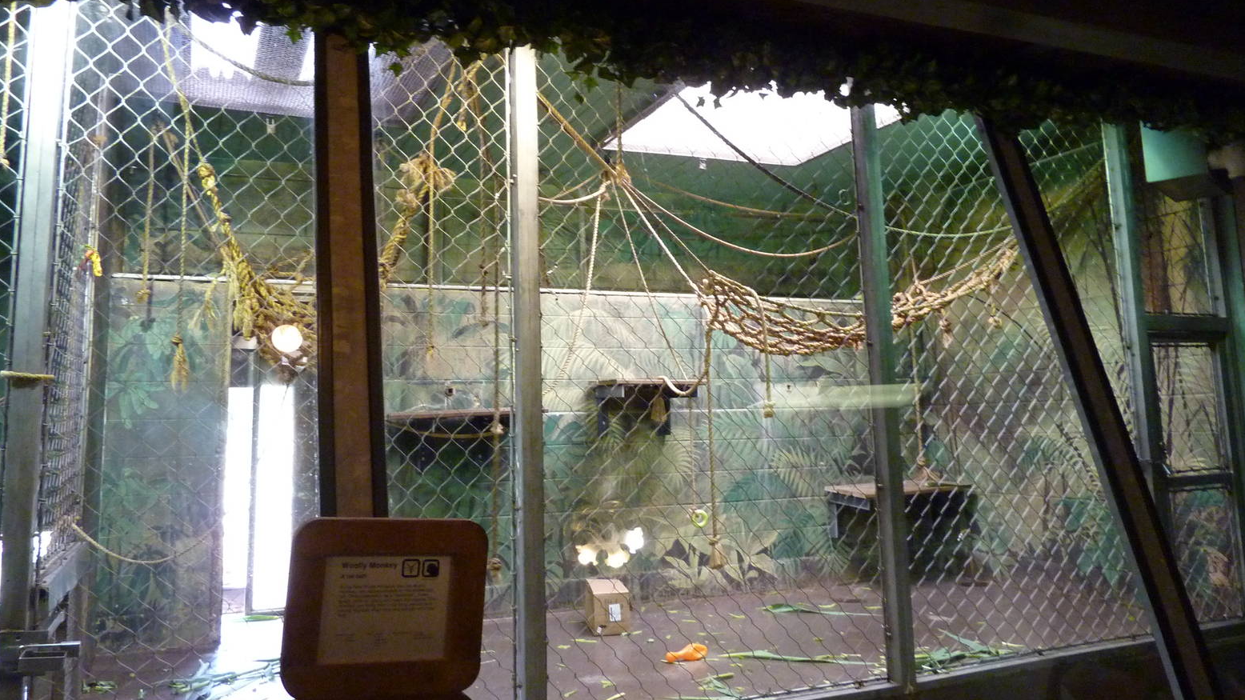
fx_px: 924
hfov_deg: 67.9
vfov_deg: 41.3
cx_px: 611
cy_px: 272
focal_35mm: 28
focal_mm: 4.1
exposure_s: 1/20
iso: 400
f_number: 3.3
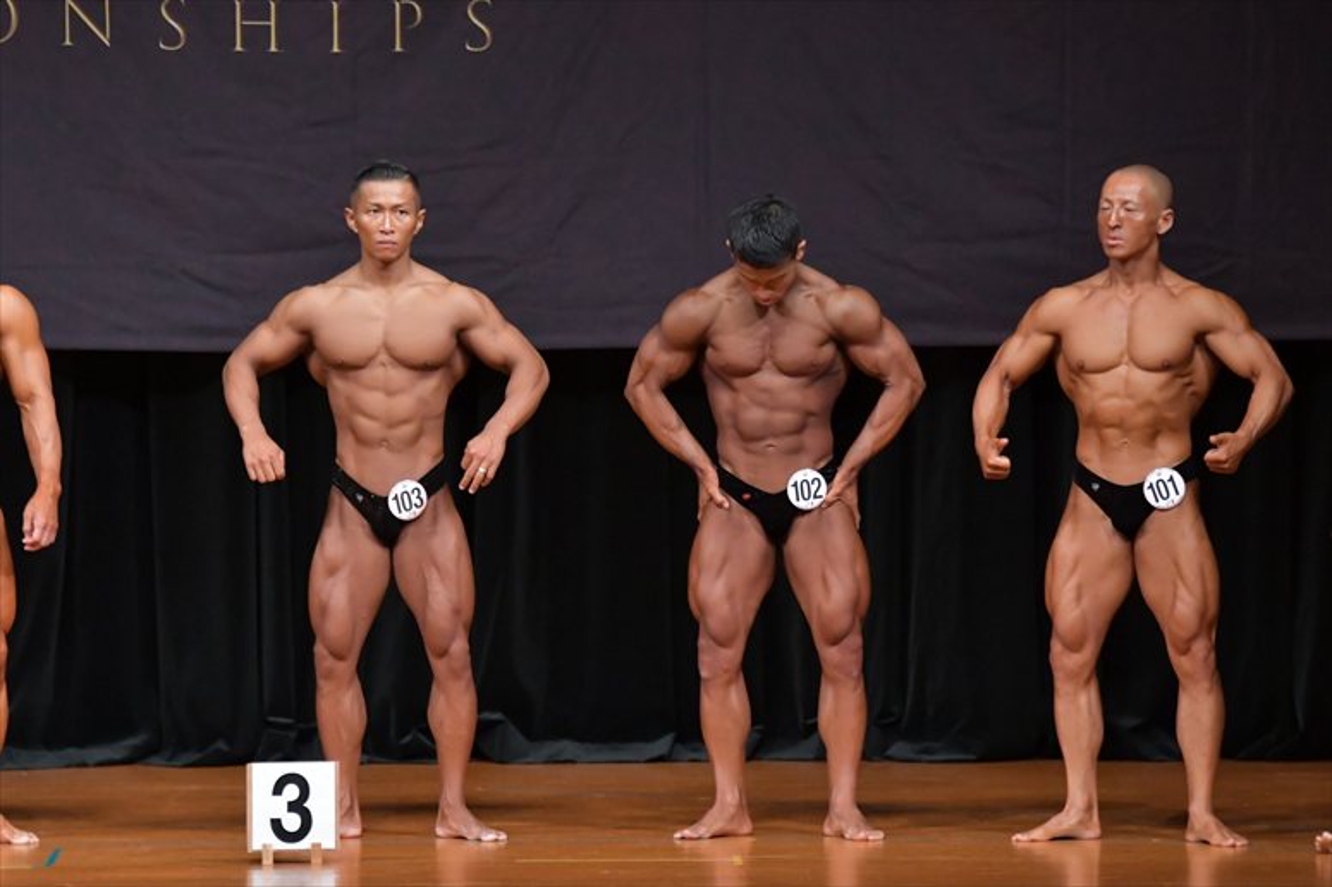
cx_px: 666
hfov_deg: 7.6
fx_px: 9985
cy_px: 444
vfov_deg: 5.1
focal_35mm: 270
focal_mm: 180
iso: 5000
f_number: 5.6
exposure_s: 1/400
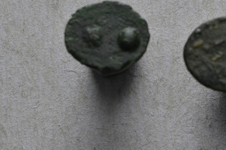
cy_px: 31
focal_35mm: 162
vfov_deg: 8.4
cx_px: 179
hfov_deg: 12.7
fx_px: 1015
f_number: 14
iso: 400
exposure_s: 1/250
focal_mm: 55
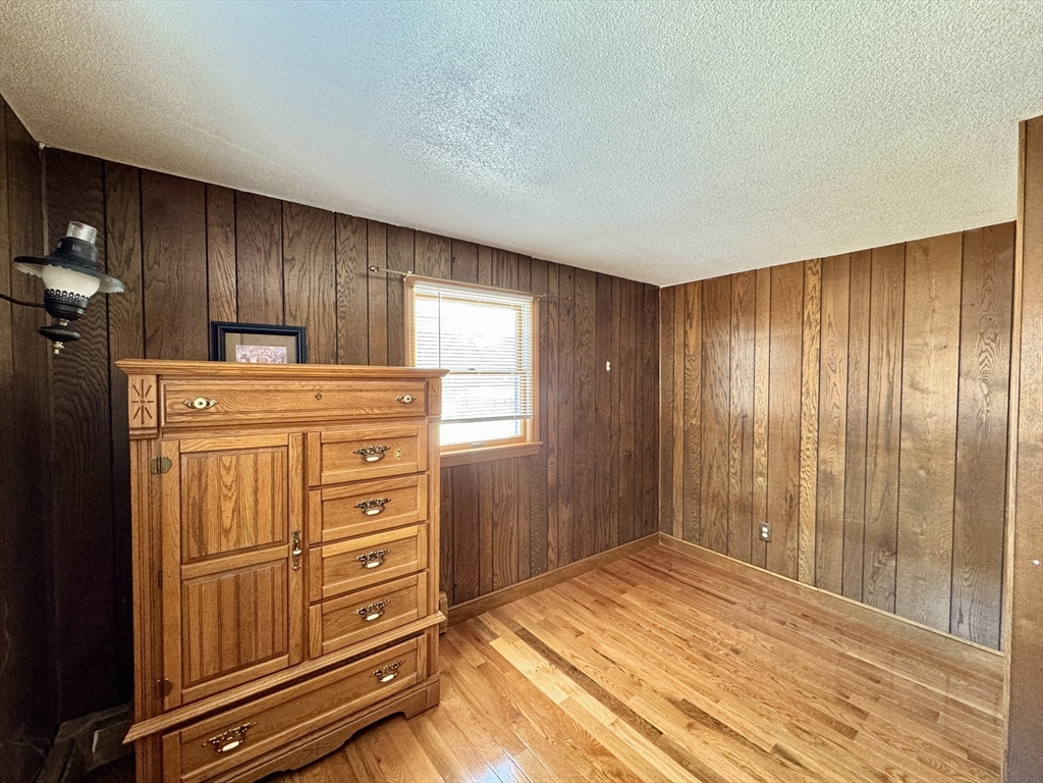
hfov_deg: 102.1
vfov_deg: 85.7
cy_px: 392
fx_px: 422
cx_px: 522
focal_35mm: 14
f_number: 2.2
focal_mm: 2.22
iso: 400
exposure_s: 1/60
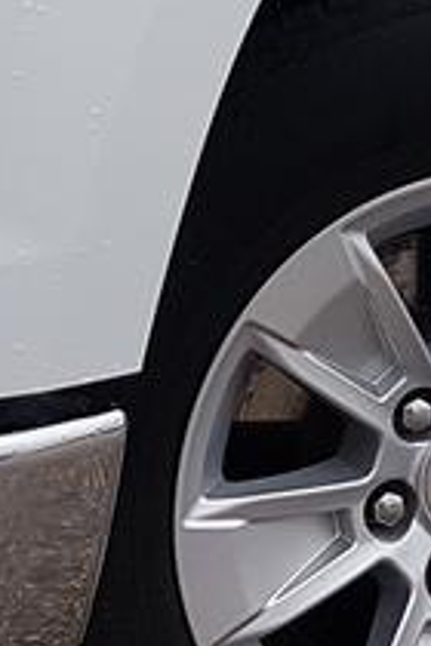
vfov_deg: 12.2
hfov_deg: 8.3
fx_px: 2963
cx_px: 406
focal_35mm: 165
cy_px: -105
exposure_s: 1/984
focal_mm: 4.2
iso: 40
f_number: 1.7
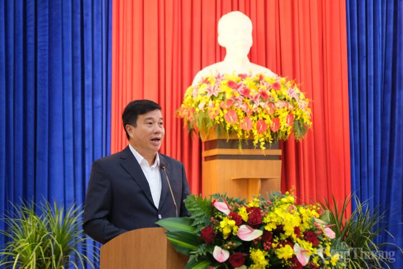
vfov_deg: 15.0
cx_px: 202
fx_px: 1019
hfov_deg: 22.4
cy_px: 134
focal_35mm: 91
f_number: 4
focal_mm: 60.8
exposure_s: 1/180
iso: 5000
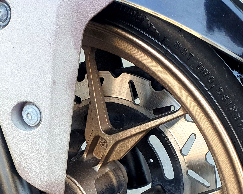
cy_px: 162
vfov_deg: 23.4
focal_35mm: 64
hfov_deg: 29.2
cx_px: 66
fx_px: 460
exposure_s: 1/100
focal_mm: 4.3
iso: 125
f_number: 2.4
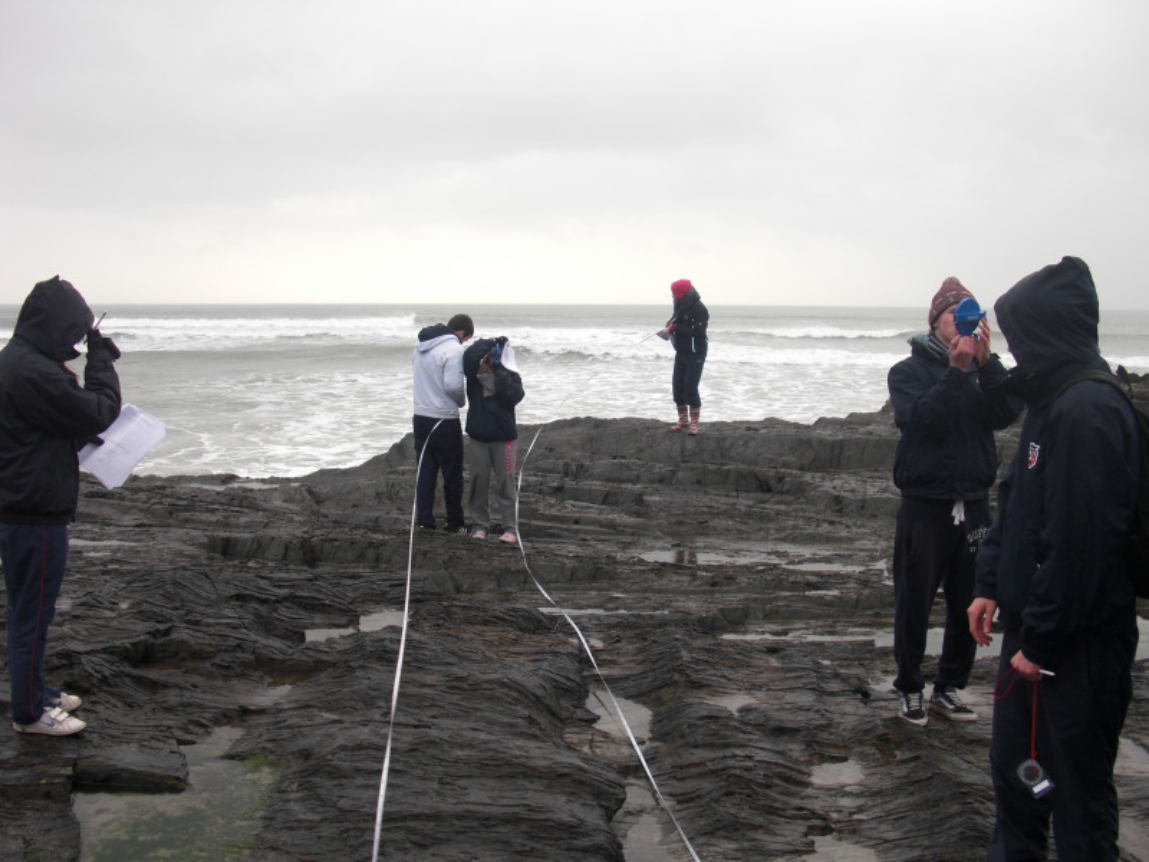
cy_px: 431
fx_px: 1195
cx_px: 574
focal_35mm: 36
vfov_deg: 39.7
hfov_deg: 51.4
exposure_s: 1/100
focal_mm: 6.3
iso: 50
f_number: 2.8
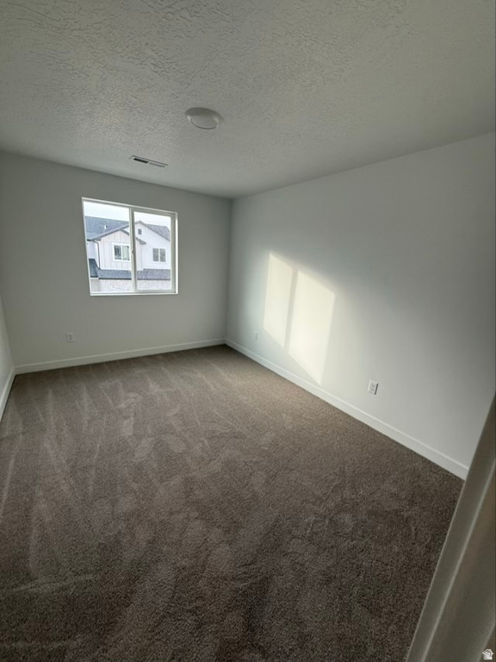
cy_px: 331
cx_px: 248
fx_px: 267
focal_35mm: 14
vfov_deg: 102.1
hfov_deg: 85.7
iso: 64
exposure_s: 1/134
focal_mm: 2.22
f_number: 2.2
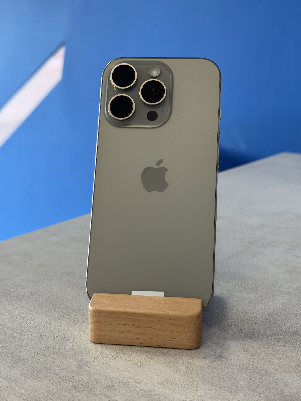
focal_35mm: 48
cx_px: 150
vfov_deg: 39.7
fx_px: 557
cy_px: 200
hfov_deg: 30.3
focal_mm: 6.76
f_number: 1.78
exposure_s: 1/100
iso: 64
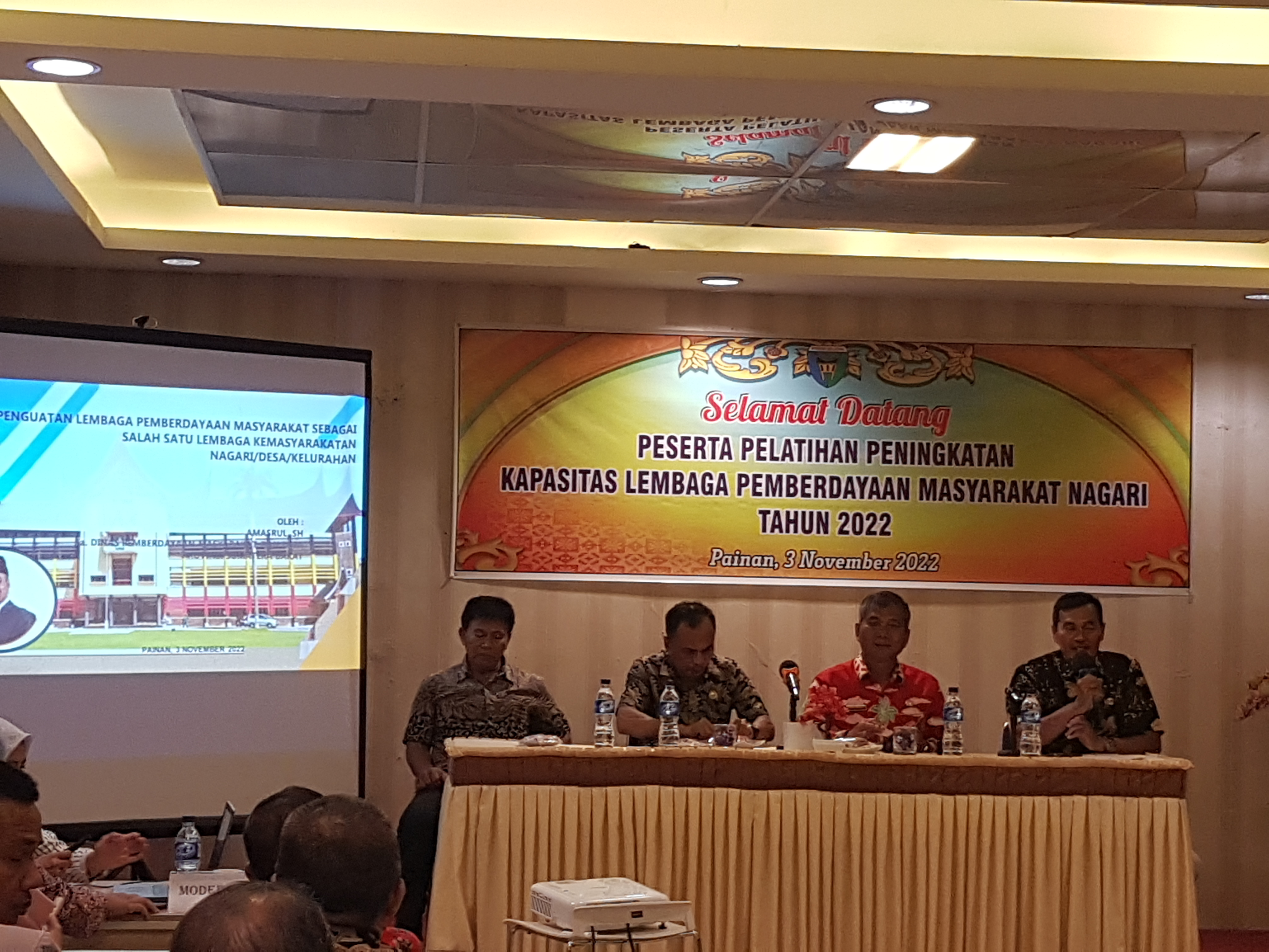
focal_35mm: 26
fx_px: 953
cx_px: 634
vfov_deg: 53.1
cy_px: 476
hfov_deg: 67.3
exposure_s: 1/50
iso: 125
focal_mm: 4.2
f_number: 1.7
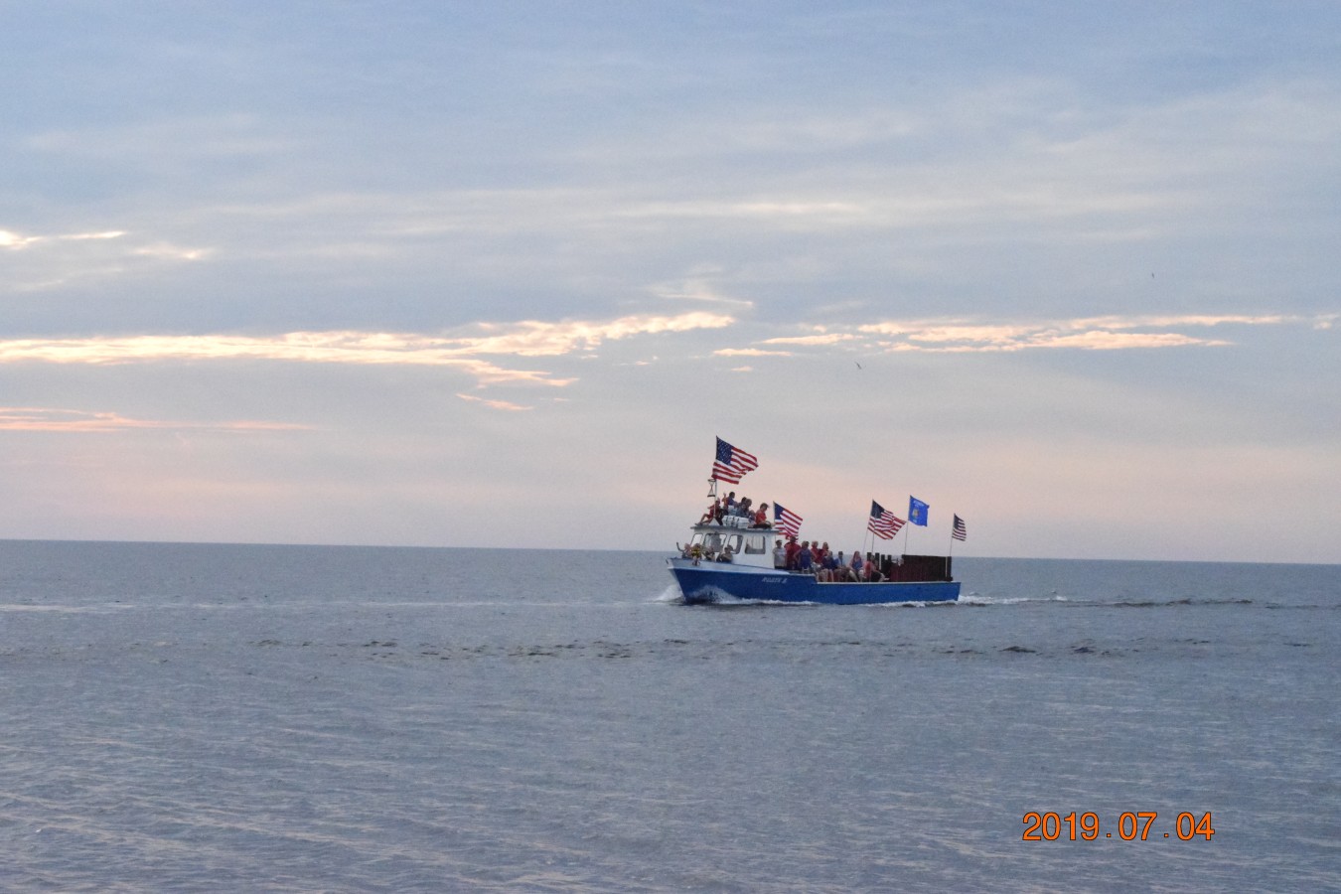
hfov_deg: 24.6
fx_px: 3073
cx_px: 670
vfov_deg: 16.6
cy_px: 447
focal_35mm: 82
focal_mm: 55
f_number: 14
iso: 12800
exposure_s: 1/2500
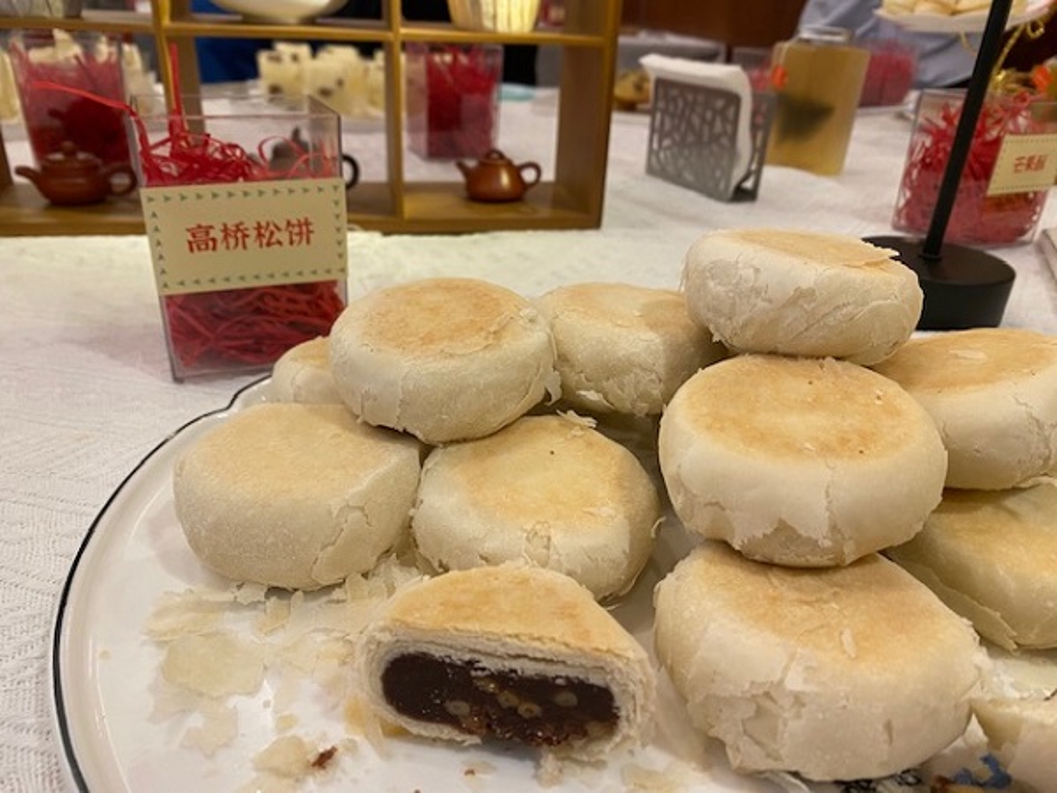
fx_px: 794
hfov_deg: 67.3
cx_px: 528
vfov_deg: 53.1
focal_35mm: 26
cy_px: 396
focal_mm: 4.25
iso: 80
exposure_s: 1/50
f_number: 1.8
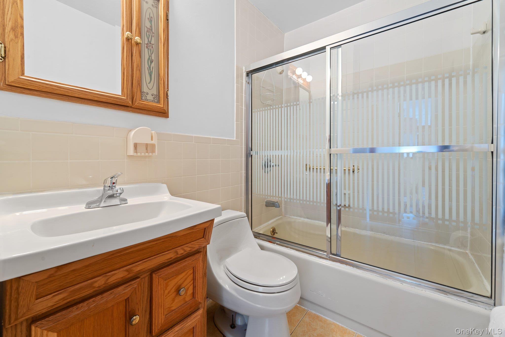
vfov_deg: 81.2
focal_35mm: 14
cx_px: 252
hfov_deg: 104.3
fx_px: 196
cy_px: 168
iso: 400
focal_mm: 14
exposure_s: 1.6
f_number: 10
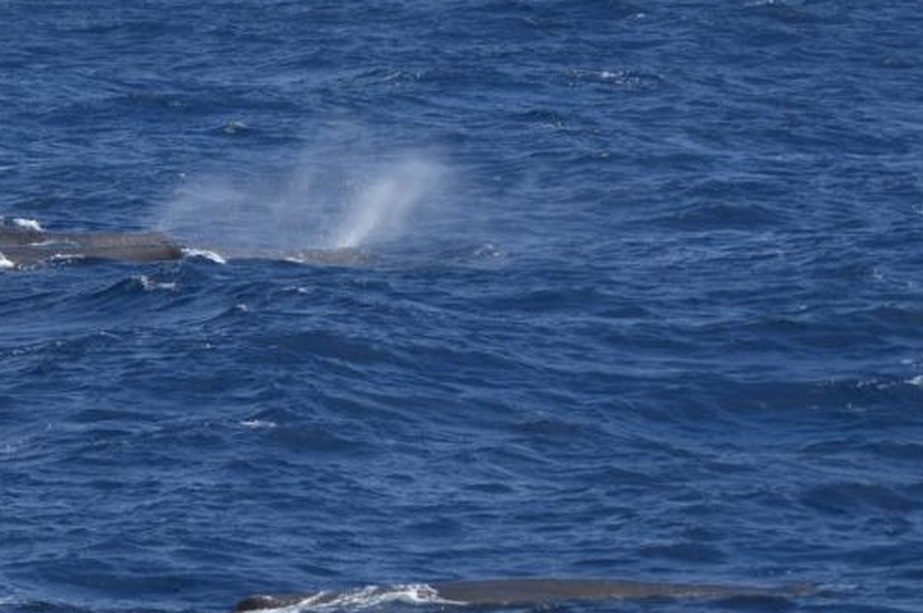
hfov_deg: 7.9
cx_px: 187
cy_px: 420
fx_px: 6711
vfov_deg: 5.2
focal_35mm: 262
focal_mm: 160
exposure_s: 1/8000
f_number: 5.3
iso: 640
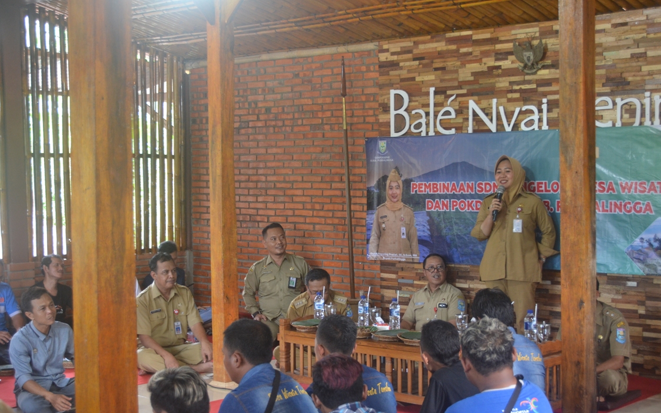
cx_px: 331
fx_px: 901
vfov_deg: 25.8
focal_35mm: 50
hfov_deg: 40.3
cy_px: 224
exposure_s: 1/15
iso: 900
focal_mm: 32
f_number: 4.2
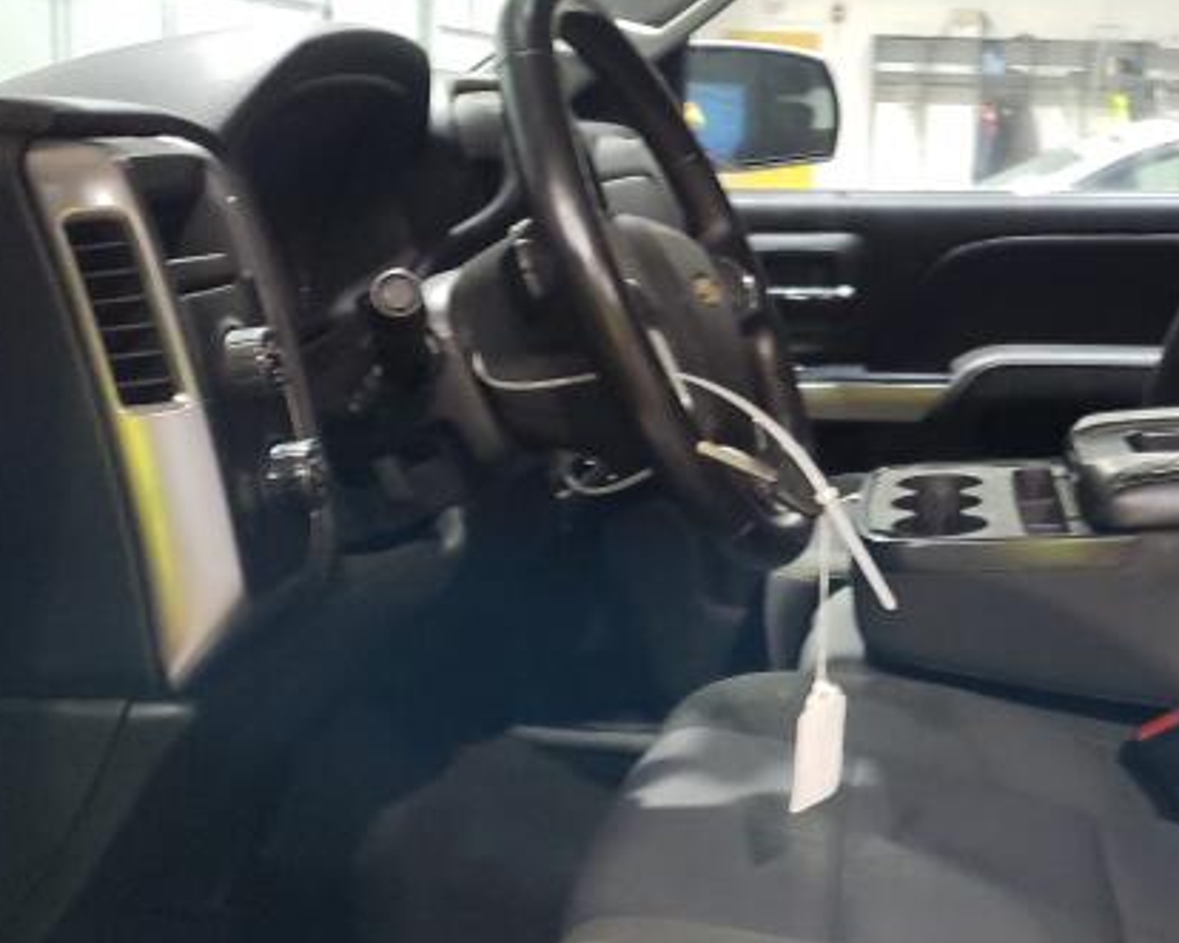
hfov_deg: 36.9
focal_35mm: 49
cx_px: 914
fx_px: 1709
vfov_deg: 30.8
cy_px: 501
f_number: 1.5
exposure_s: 1/30
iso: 336
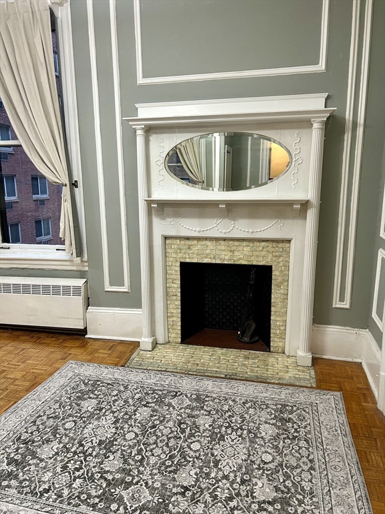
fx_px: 386
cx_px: 192
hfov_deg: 53.1
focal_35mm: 26
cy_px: 257
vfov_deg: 67.3
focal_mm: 5.7
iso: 160
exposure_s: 1/60
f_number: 1.5
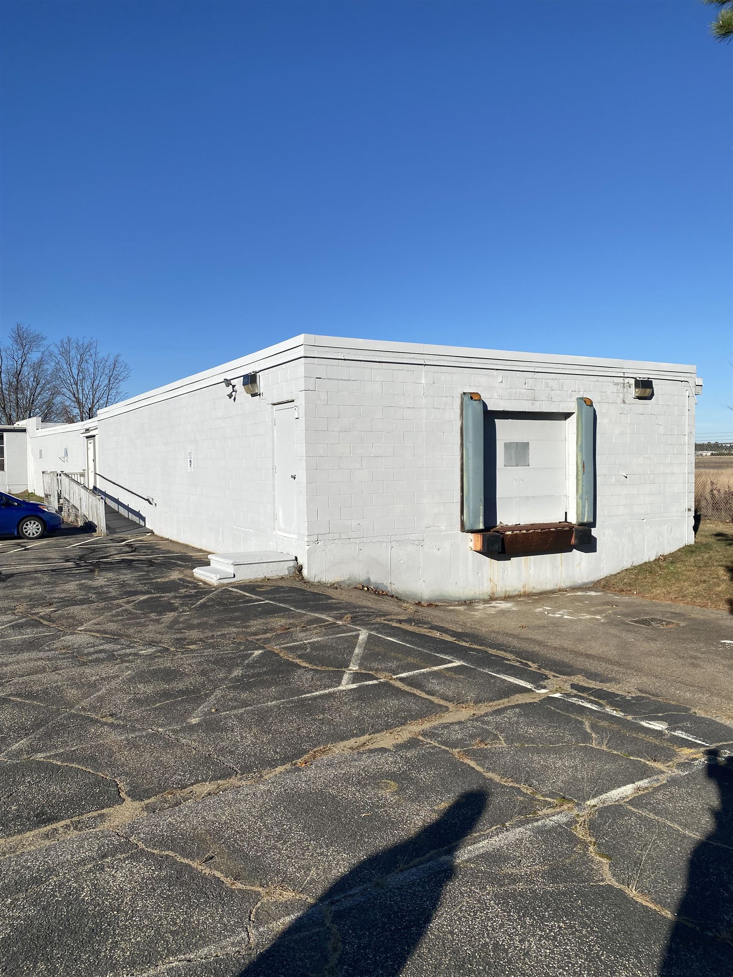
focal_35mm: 26
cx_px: 366
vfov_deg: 67.3
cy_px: 488
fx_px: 734
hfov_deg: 53.1
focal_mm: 4.25
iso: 32
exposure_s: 1/4444
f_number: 1.8
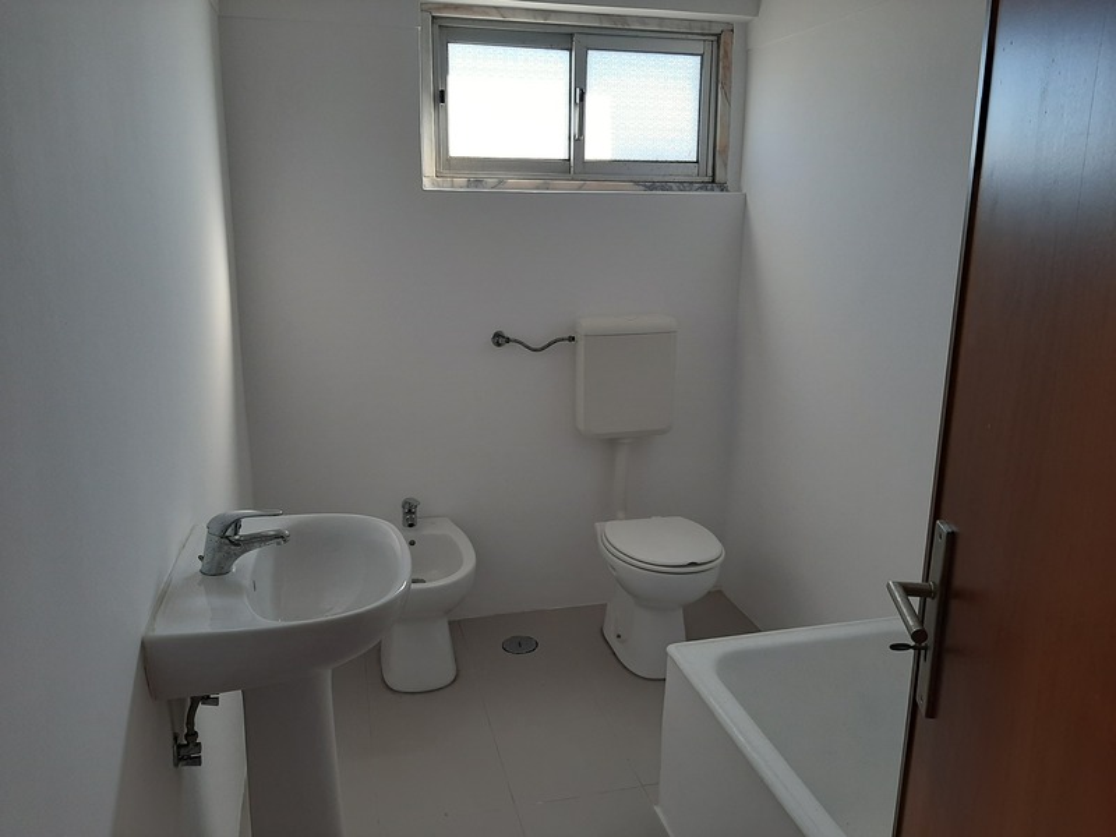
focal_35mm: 27
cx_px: 558
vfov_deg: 51.4
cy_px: 418
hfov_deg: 65.3
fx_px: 870
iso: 40
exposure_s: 1/134
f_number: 1.7
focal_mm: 3.93
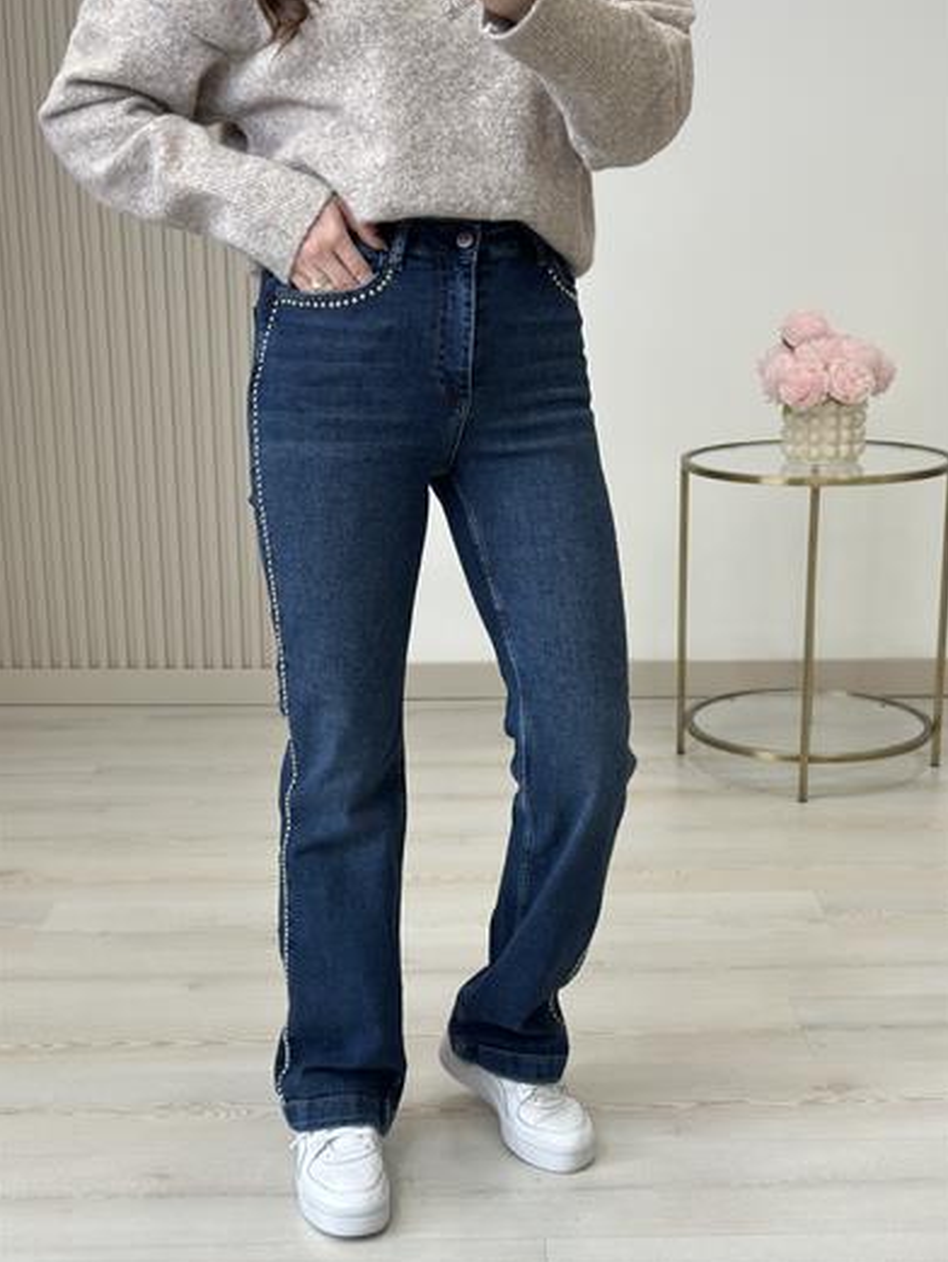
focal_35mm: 49
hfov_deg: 29.7
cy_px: 625
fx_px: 1788
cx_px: 479
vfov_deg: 38.9
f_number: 1.78
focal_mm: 6.86
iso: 80
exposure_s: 1/283
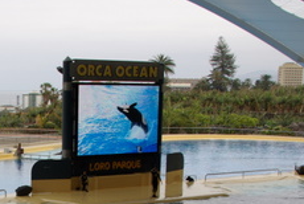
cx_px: 20
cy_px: 238
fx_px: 634
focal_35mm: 75
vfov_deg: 17.5
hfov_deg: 25.9
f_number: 5.6
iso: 100
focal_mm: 18
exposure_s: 1/90
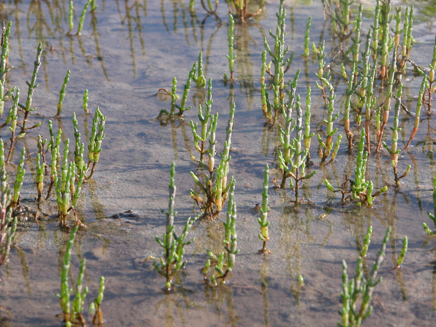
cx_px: 218
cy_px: 164
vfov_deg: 8.4
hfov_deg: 11.2
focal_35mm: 176
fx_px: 2217
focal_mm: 44.7
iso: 100
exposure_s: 1/290
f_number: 5
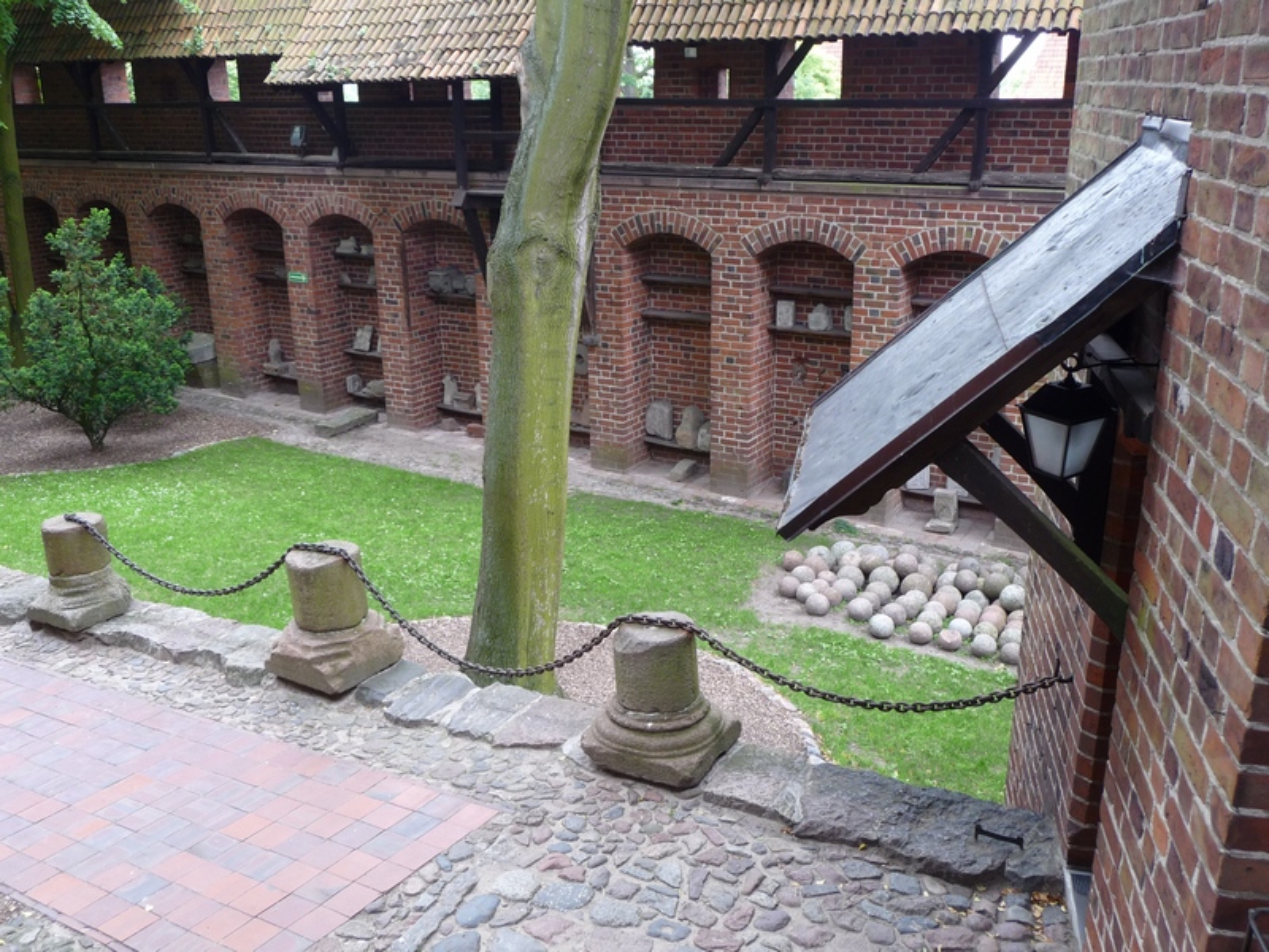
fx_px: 1173
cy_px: 476
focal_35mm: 32
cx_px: 634
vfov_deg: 44.2
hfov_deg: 56.8
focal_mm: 5.3
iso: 100
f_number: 3.5
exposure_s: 1/30
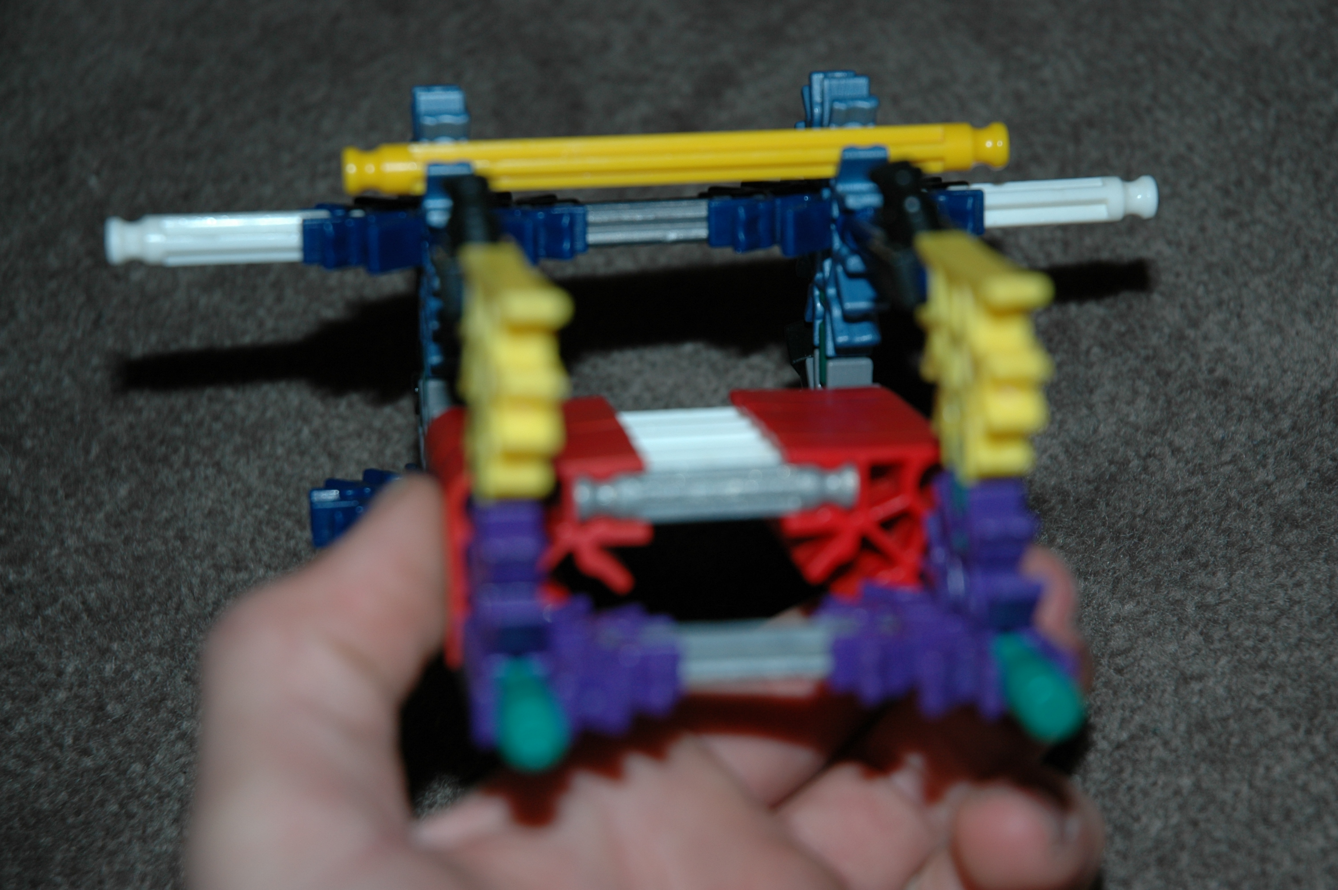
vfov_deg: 14.7
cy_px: 445
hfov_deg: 21.9
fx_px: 3453
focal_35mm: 93
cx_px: 669
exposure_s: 1/60
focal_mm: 62
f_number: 4.5
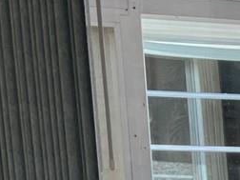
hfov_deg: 10.3
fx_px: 1144
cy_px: 447
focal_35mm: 165
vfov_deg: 8.2
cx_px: 592
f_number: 1.6
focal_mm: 5.1
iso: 40
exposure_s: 1/249
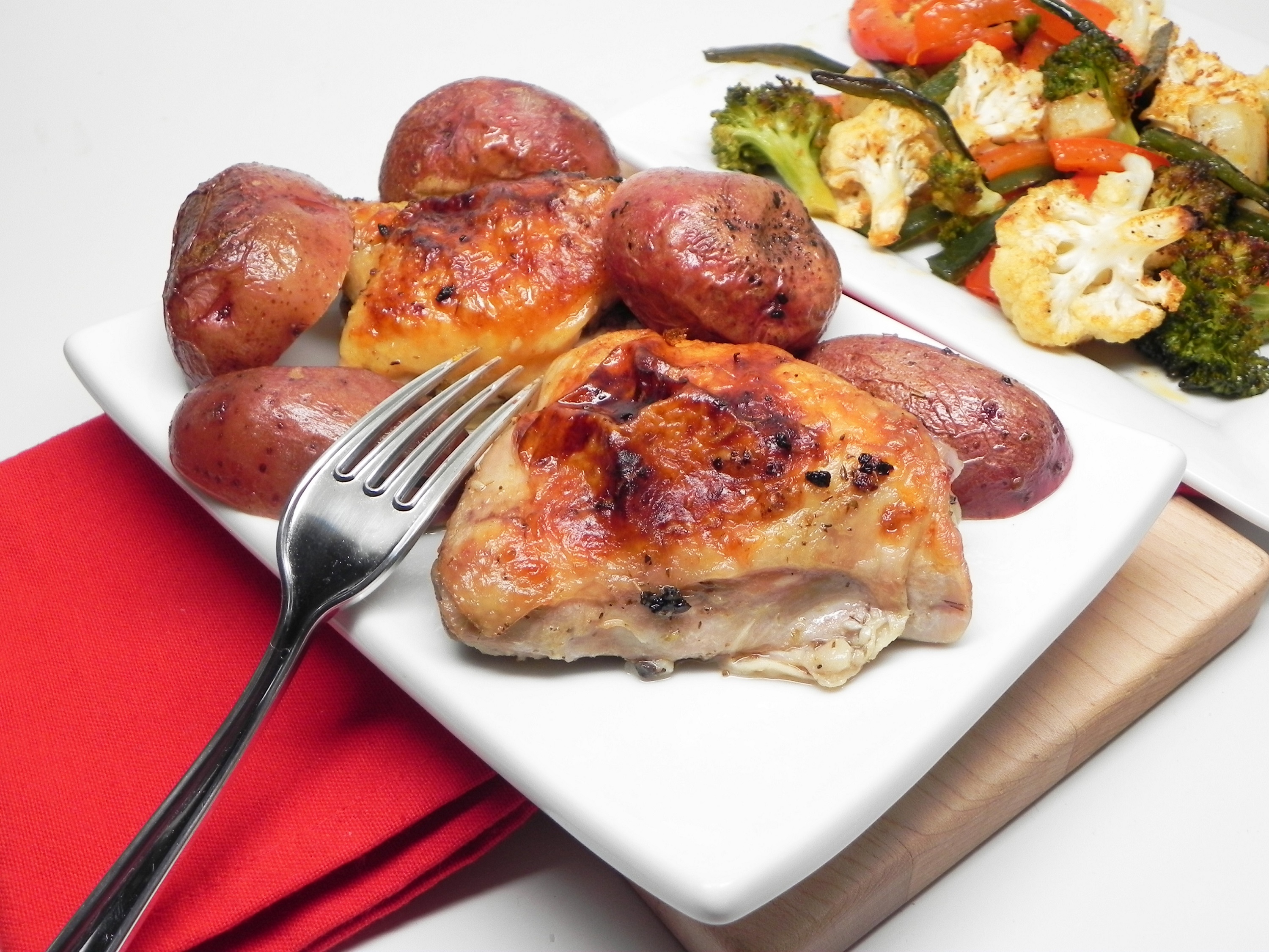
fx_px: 1356
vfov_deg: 38.7
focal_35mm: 37
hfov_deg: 50.1
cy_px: 476
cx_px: 634
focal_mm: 6.6
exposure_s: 1/32
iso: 160
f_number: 3.2
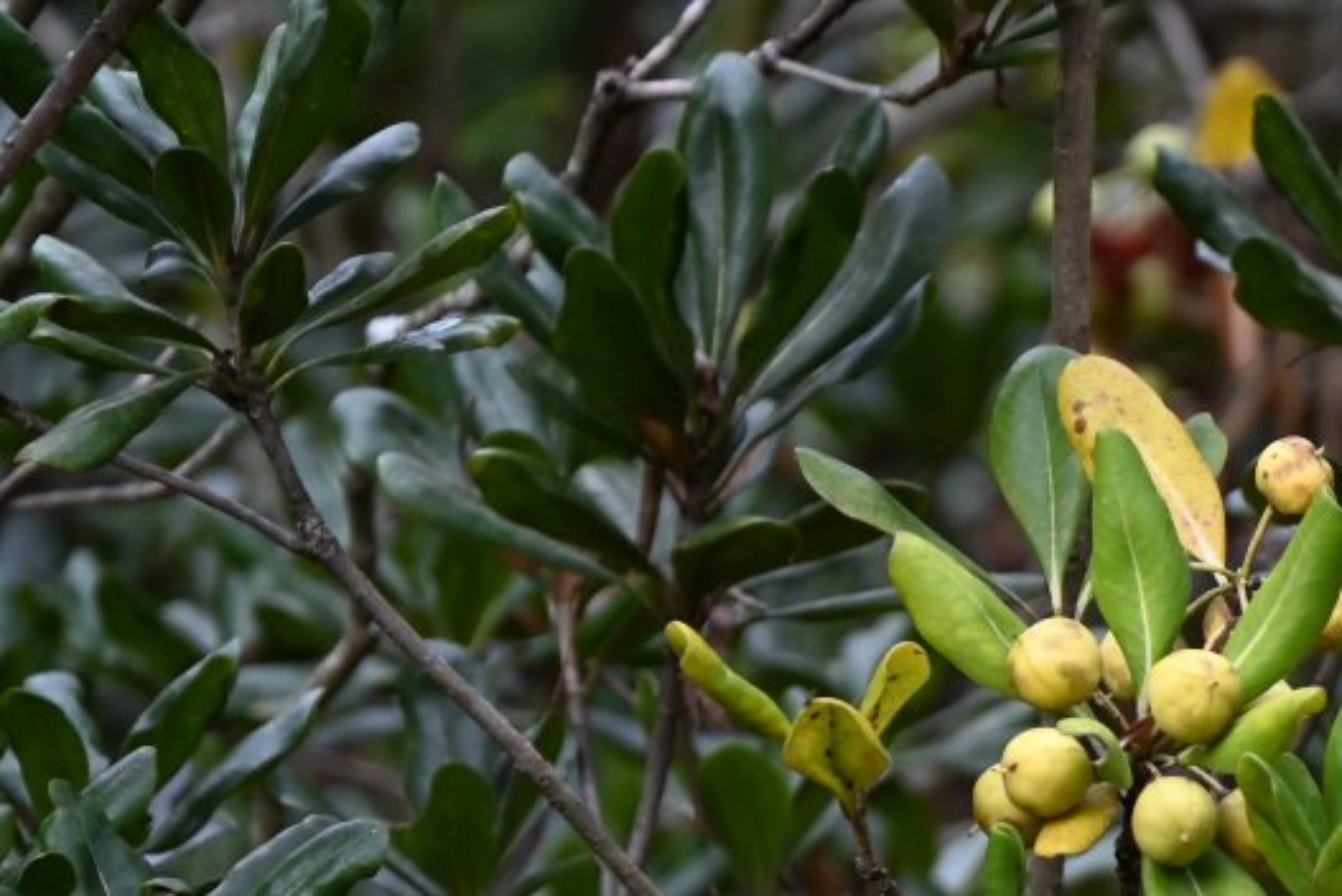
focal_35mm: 455
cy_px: 1347
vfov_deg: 3.0
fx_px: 16970
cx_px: 1915
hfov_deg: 4.5
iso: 800
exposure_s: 1/500
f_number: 6.3
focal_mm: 150
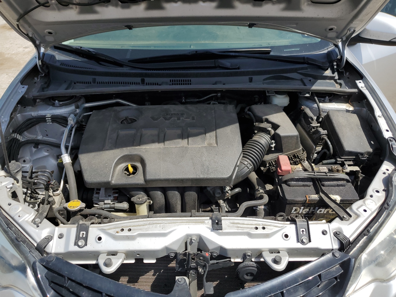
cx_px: 198
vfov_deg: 53.1
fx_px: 297
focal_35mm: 26
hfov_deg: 67.3
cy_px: 148
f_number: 1.5
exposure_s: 1/3333
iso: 50
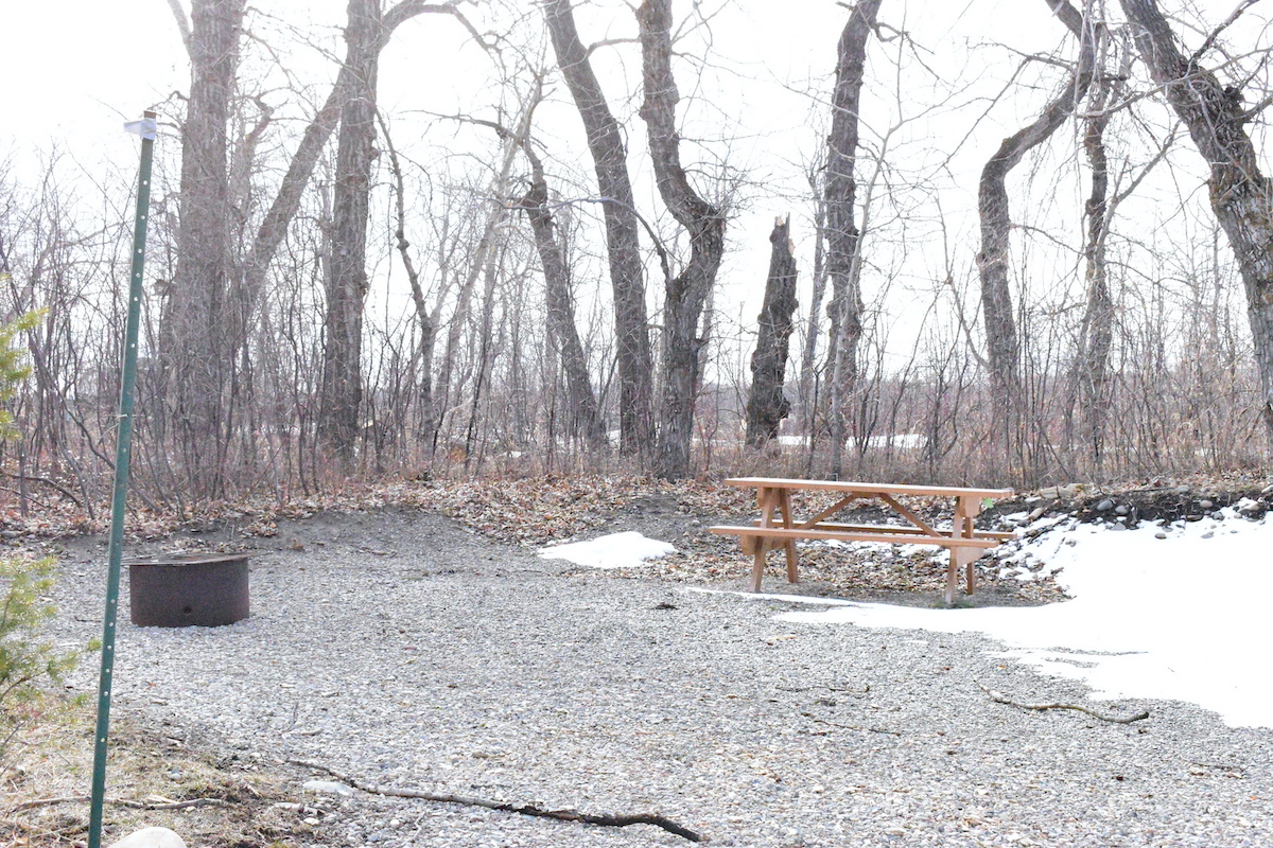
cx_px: 636
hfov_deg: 38.9
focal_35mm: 51
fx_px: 1803
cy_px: 424
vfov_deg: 26.5
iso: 16000
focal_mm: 34
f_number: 11
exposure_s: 1/4000
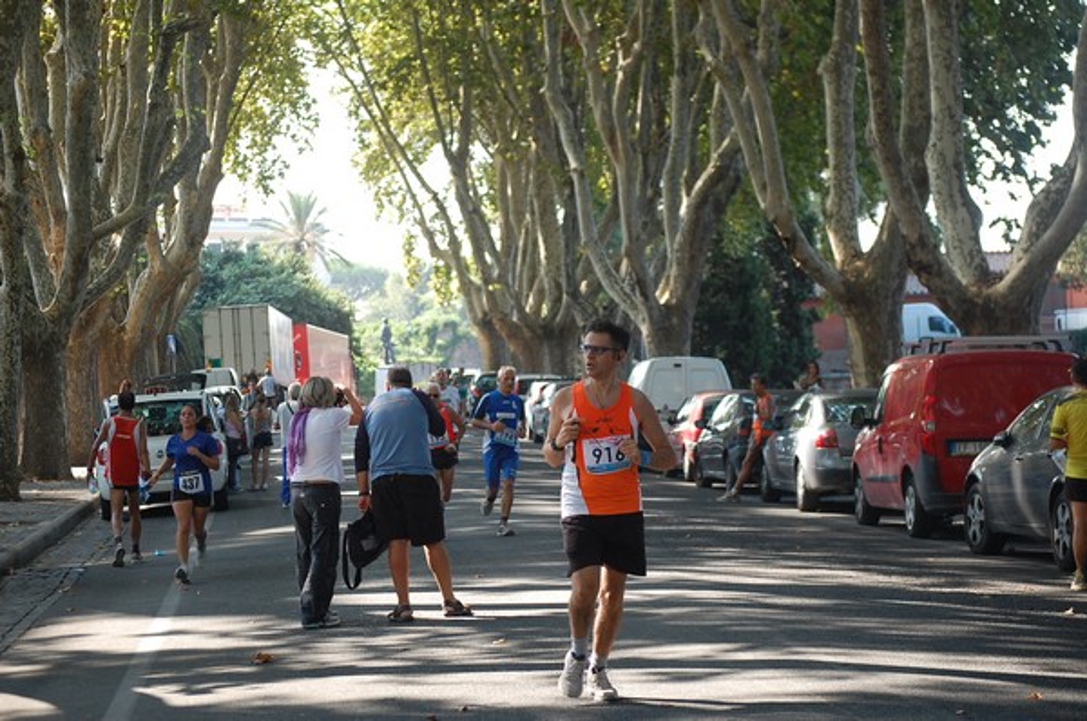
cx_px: 544
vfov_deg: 14.7
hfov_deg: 21.9
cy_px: 360
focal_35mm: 93
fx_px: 2804
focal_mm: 62
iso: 720
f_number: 4.2
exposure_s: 1/500
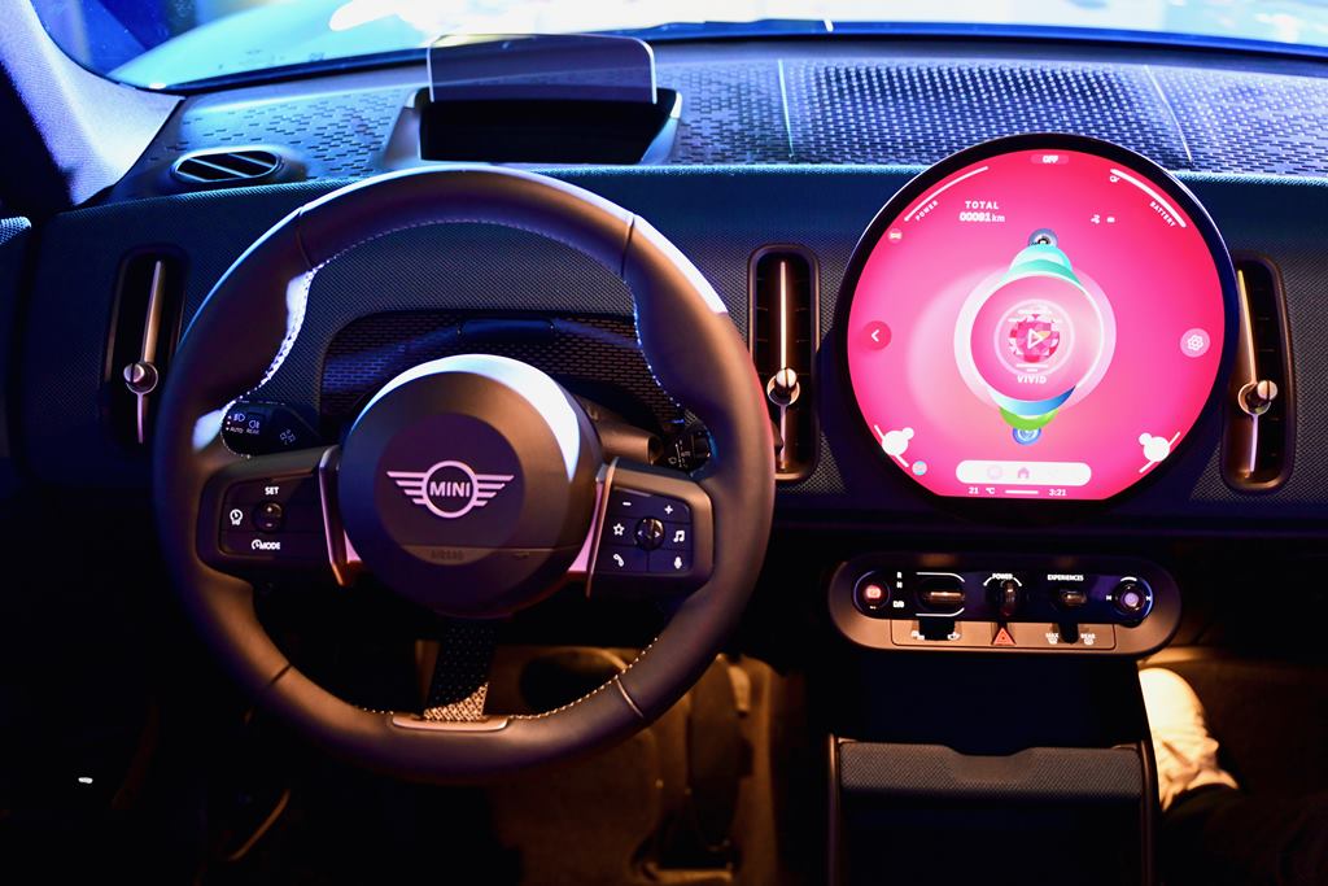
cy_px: 443
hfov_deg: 53.1
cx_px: 664
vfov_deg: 36.9
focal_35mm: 36
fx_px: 1328
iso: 1600
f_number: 2.8
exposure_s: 1/30
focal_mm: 36
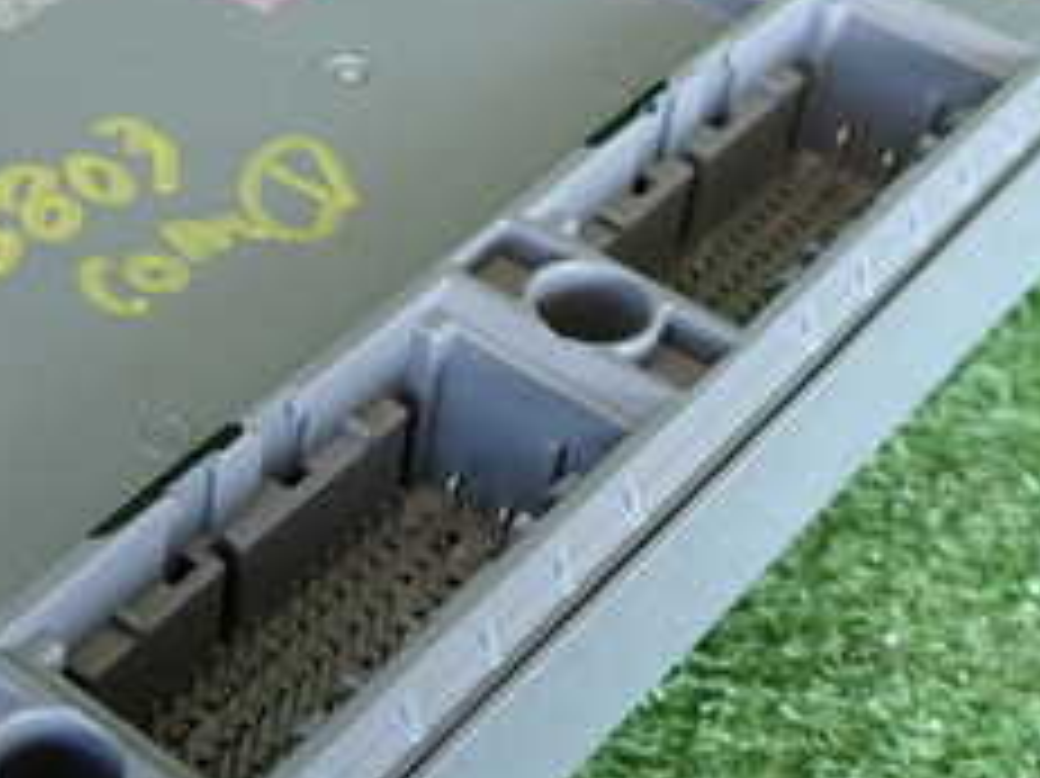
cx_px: 243
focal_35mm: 78
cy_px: 369
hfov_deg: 24.7
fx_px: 2342
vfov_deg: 18.9
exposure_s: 1/40
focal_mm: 5.4
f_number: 2.3
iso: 200
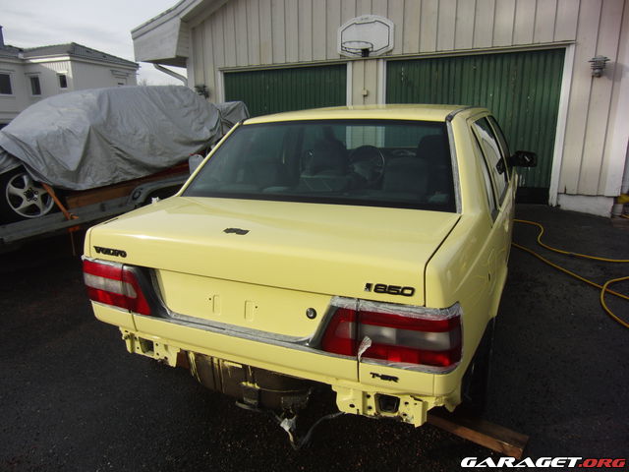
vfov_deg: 56.8
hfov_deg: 71.6
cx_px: 314
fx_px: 436
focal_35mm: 24
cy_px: 236
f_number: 3.2
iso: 100
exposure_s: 1/800
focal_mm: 4.3
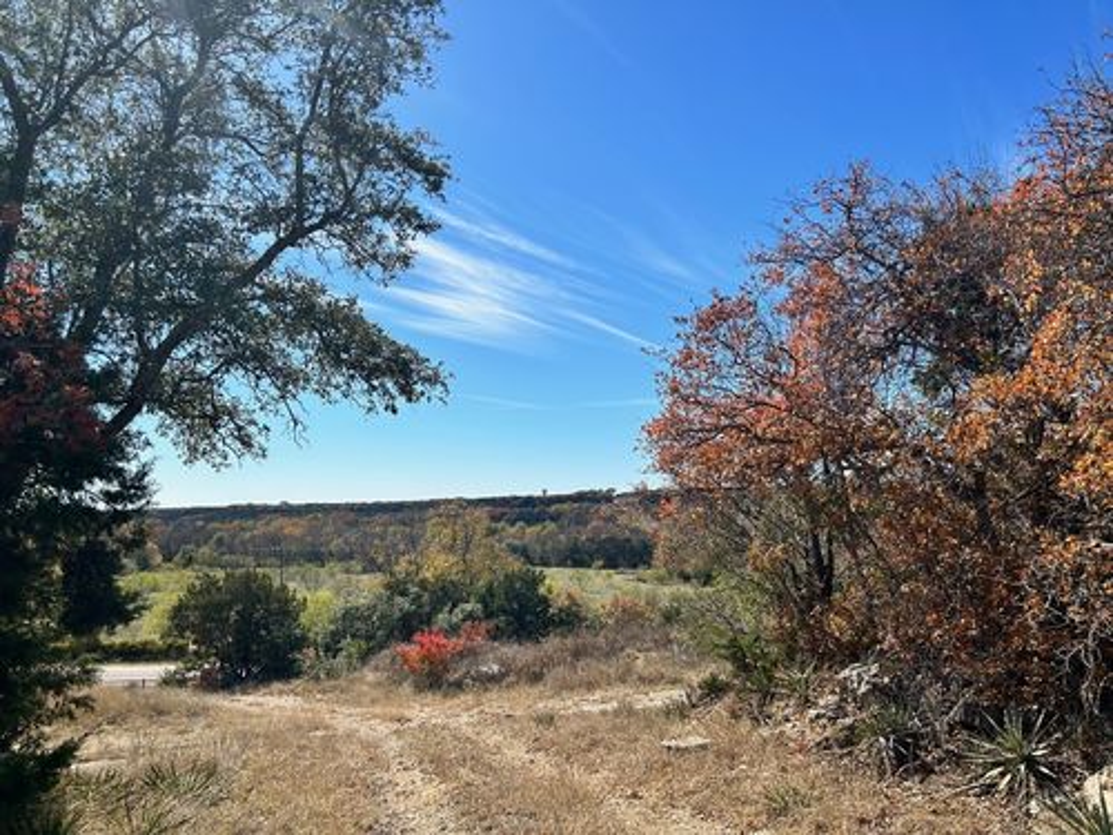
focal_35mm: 26
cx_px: 556
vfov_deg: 53.1
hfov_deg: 67.3
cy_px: 418
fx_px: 836
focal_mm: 5.7
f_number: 1.5
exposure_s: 1/5076
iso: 50
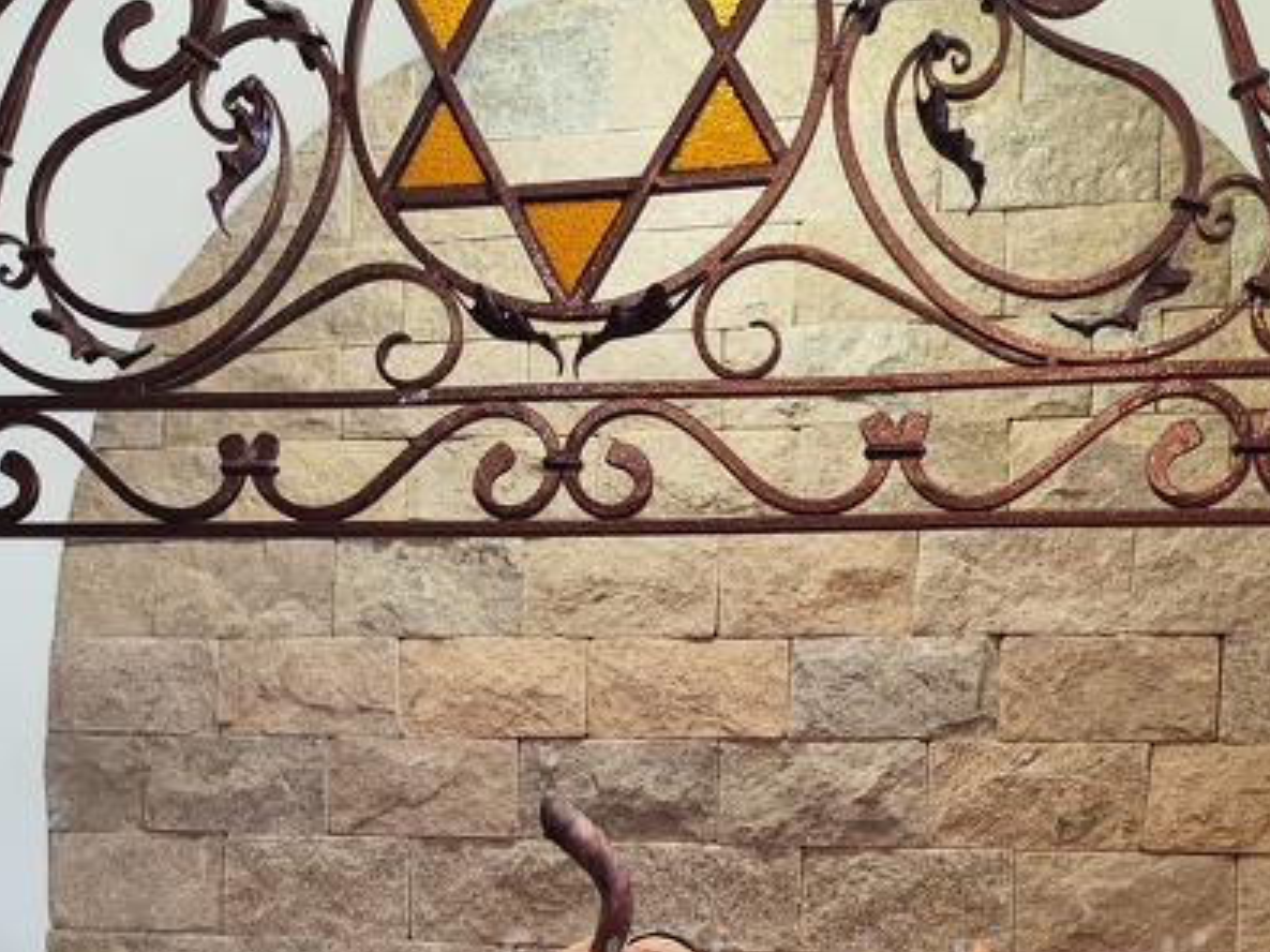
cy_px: 955
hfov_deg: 43.0
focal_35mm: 44
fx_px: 1614
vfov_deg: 30.5
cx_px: 625
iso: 320
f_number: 1.65
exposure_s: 1/50
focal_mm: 6.19
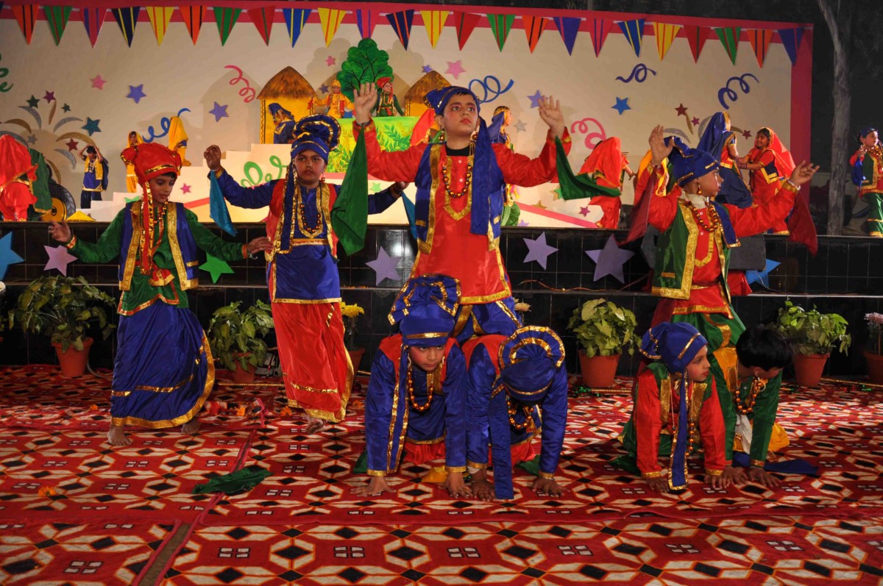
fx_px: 661
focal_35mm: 27
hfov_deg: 67.4
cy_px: 293
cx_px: 442
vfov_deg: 47.8
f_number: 4.5
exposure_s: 1/125
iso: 200
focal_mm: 18
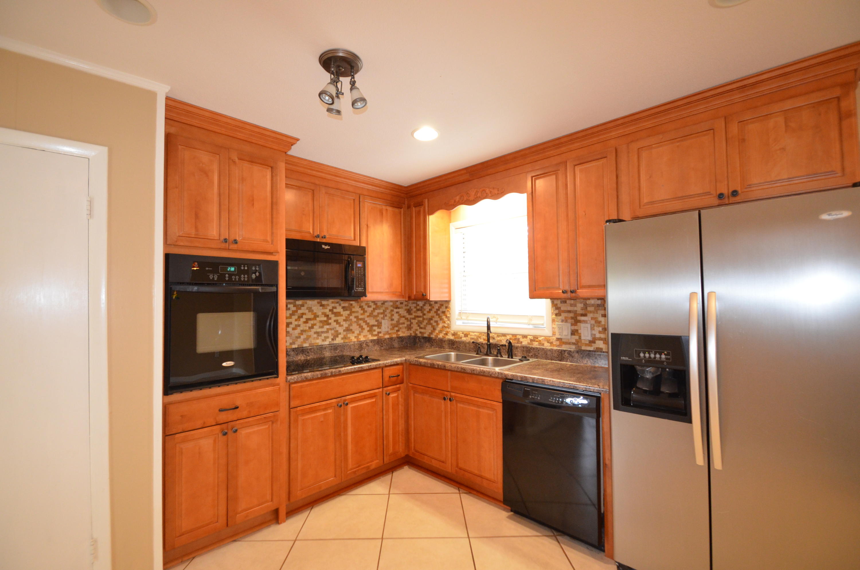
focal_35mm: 15
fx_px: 358
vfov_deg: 77.1
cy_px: 285
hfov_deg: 100.5
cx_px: 430
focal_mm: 10
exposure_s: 1/60
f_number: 3.5
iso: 1600
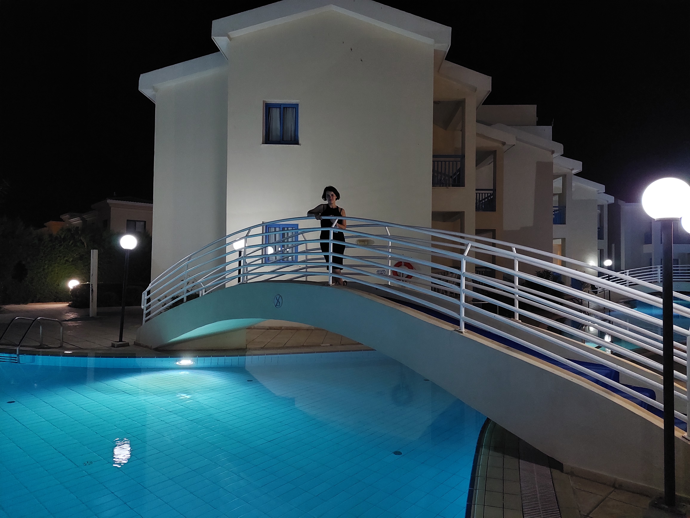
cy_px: 259
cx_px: 345
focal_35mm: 24
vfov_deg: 56.8
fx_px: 478
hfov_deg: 71.6
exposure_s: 1/25
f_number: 1.8
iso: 1000
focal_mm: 5.23
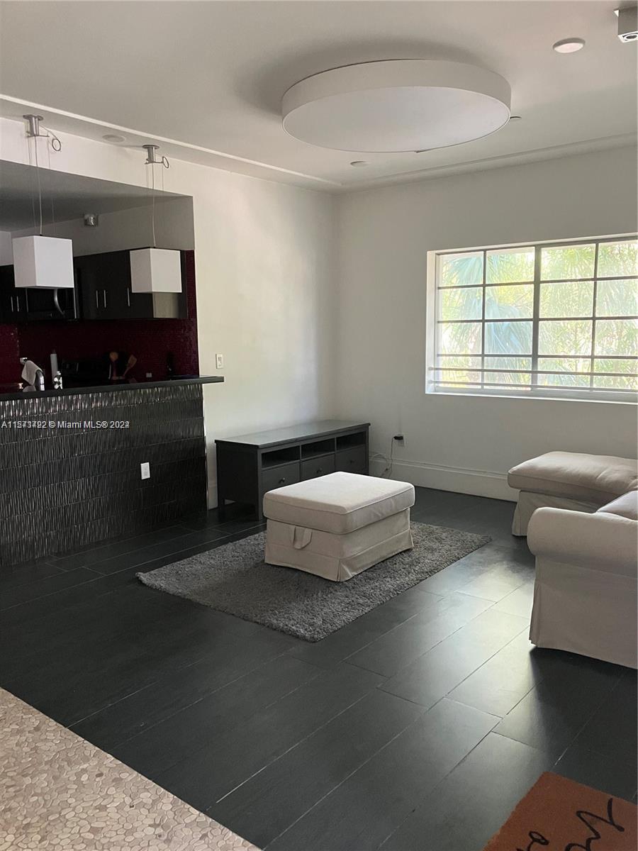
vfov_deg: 63.4
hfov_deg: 49.7
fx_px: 688
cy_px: 426
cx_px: 319
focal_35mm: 28
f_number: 1.8
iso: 320
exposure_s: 1/53
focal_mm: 3.99
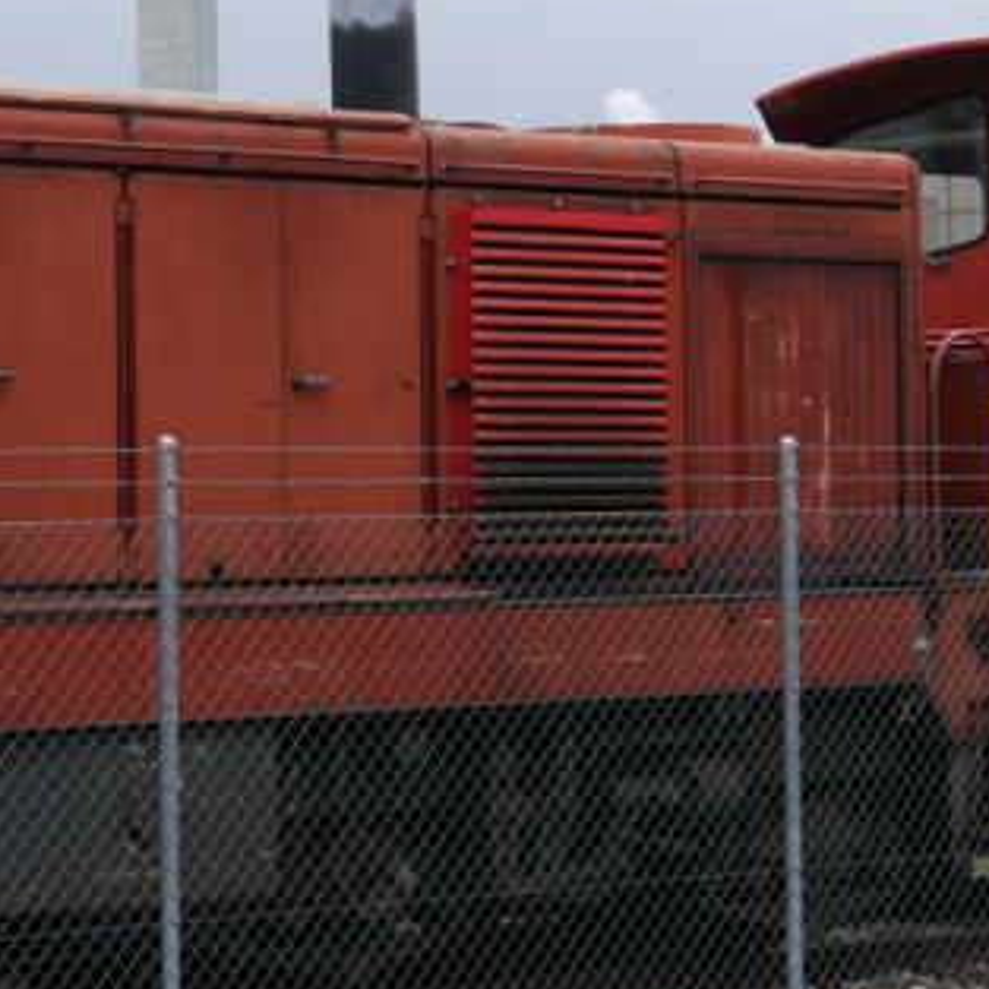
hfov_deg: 13.5
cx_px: -490
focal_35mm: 122
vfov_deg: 14.3
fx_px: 3944
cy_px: 423
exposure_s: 1/160
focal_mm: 18
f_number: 5
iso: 160
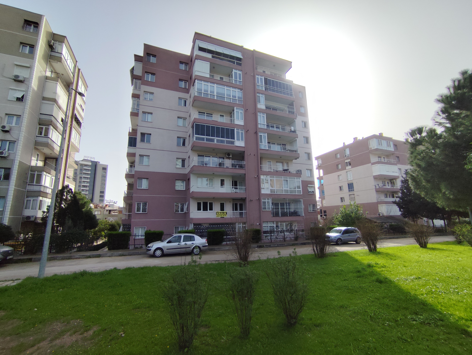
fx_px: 218
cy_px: 178
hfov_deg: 94.5
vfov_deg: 78.2
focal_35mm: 16
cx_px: 236
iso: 50
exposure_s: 1/3252
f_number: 2.2
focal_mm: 1.65
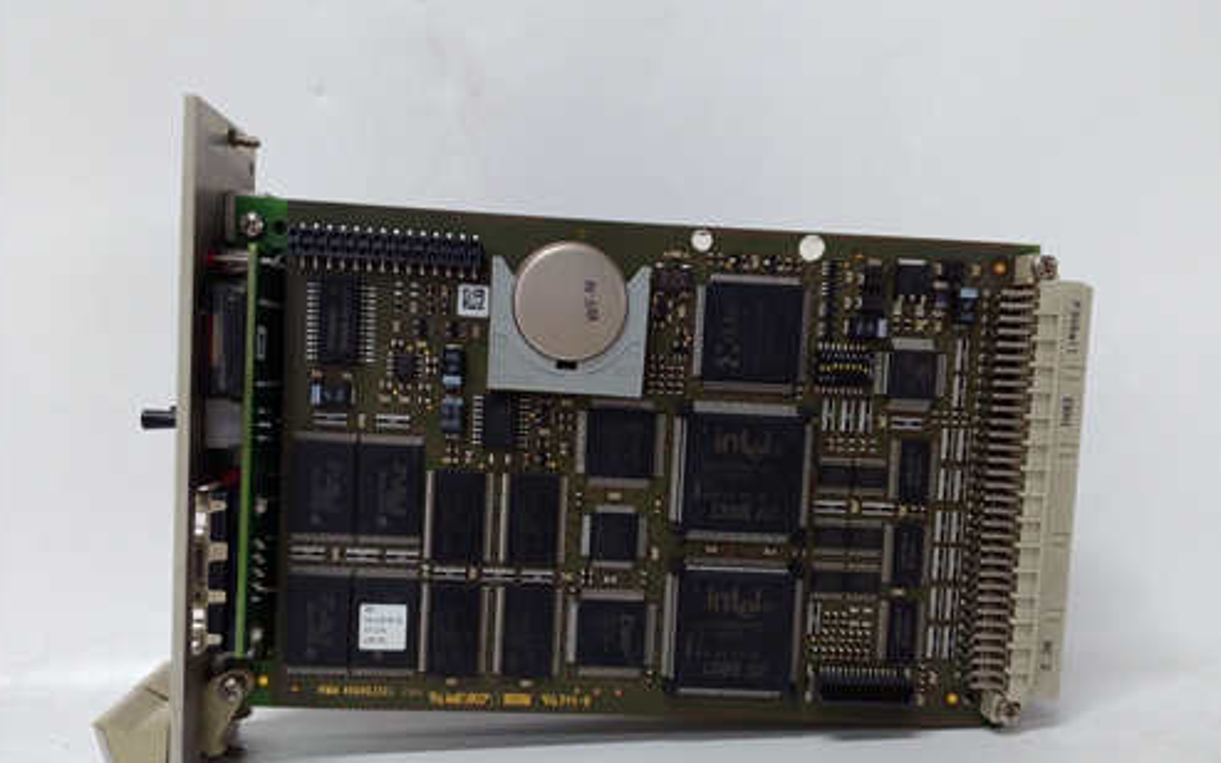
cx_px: 609
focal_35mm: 29
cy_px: 442
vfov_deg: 43.0
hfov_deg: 64.6
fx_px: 965
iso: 238
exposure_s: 1/33
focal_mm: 3.79
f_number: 2
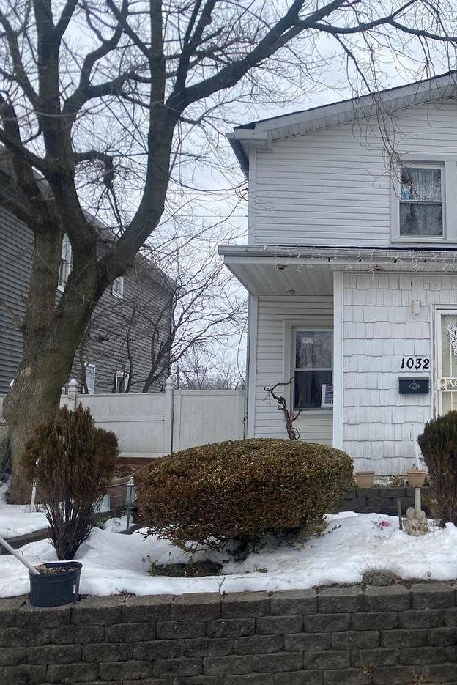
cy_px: 348
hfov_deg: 33.1
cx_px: 453
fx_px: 704
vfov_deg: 51.9
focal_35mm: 37
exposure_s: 1/1346
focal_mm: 4.25
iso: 32
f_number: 1.8
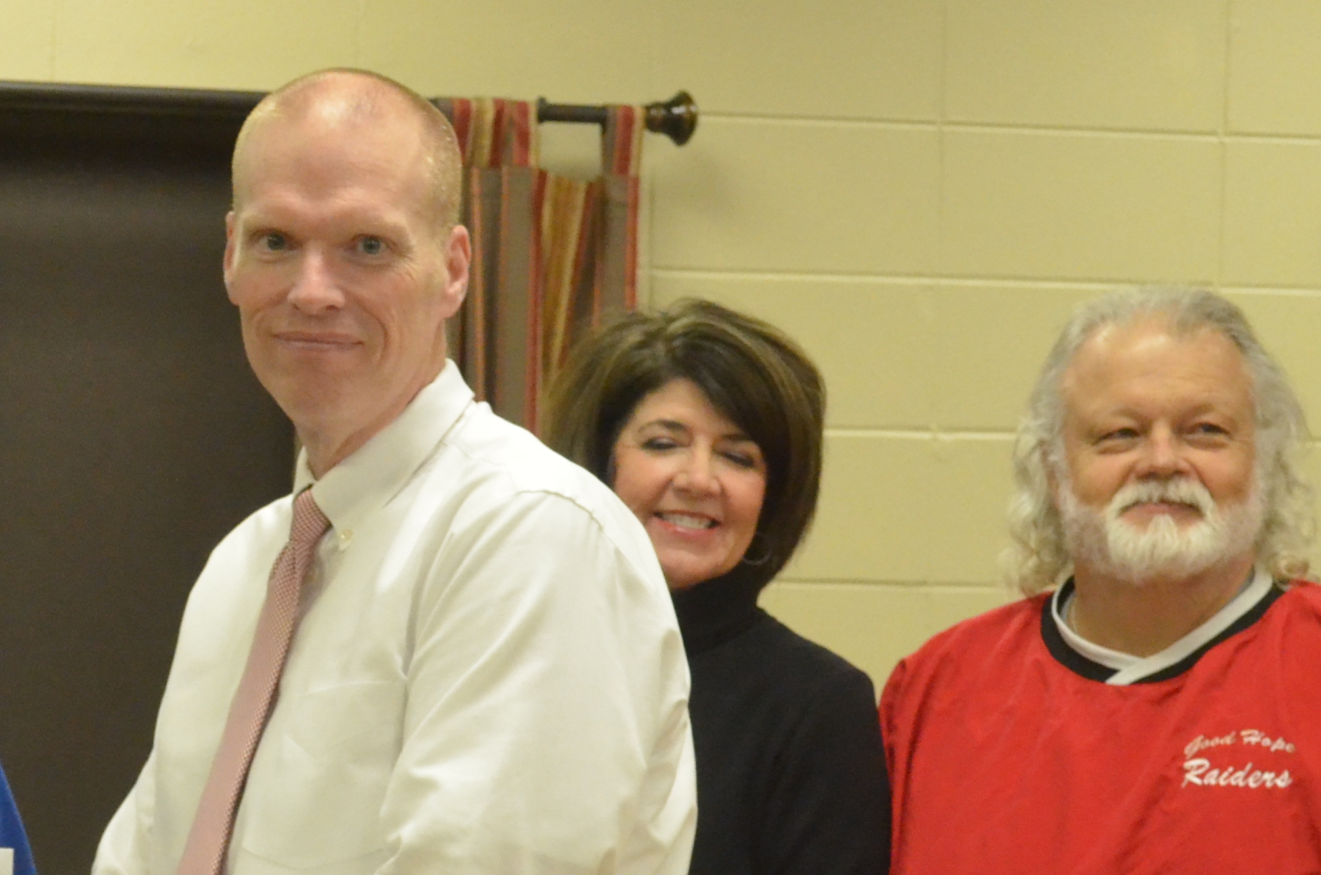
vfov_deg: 9.2
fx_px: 5383
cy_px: 1031
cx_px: -9
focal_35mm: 147
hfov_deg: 13.8
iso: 4000
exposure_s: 1/160
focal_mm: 40
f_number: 5.3
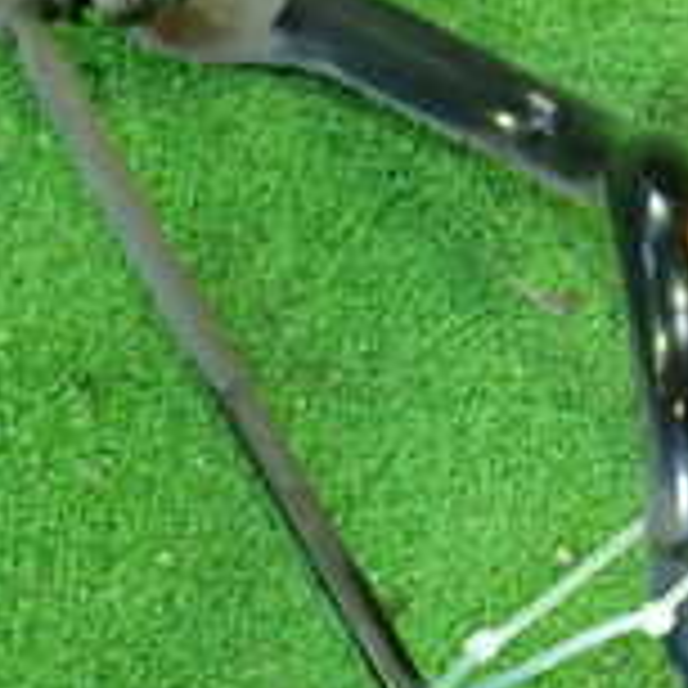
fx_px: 2339
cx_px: 971
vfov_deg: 16.6
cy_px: 535
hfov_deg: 15.6
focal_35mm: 104
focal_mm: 5.4
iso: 400
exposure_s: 1/30
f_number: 2.3
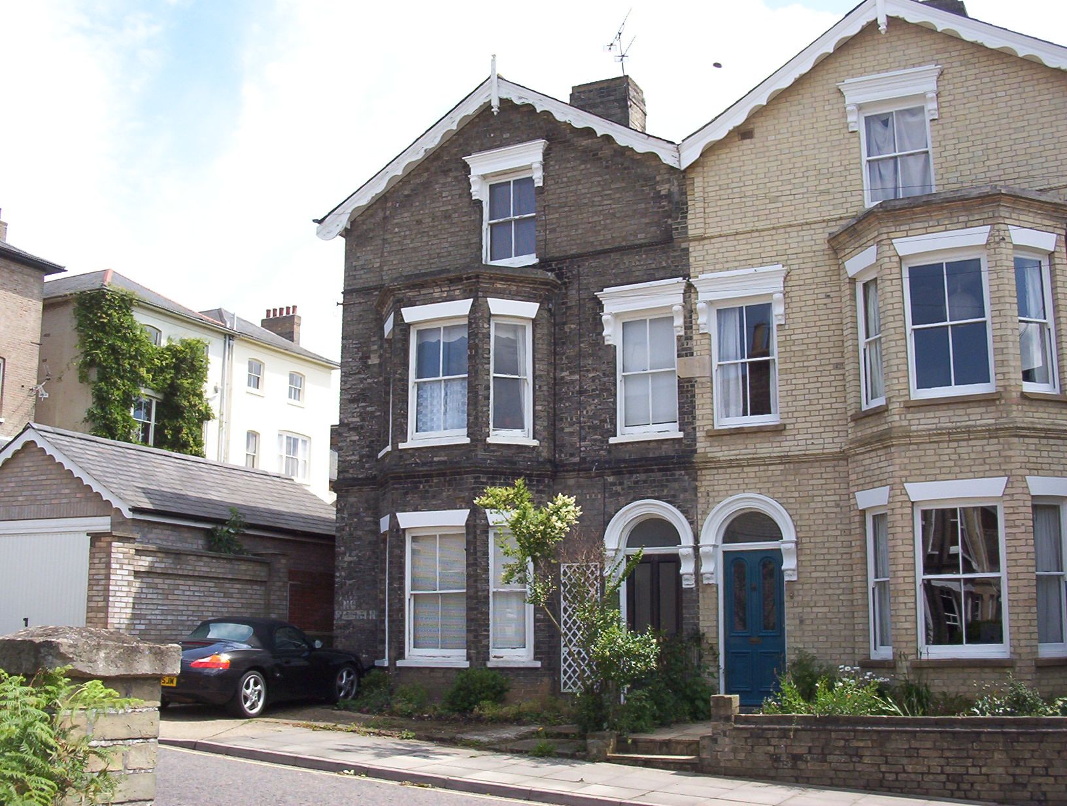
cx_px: 534
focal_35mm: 39
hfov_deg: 47.8
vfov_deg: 37.0
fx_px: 1205
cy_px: 403
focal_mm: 6
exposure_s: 1/334
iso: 100
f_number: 4.5
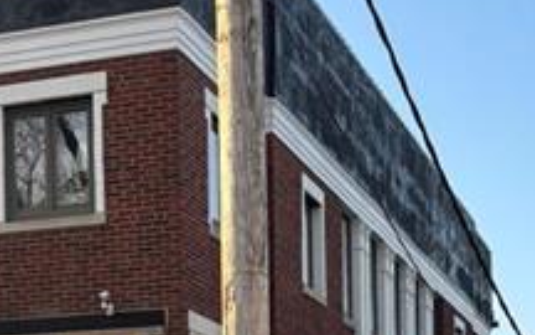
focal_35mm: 98
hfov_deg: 21.2
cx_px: 268
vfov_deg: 12.6
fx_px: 1429
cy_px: 529
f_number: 1.6
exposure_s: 1/865
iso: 50
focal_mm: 5.96
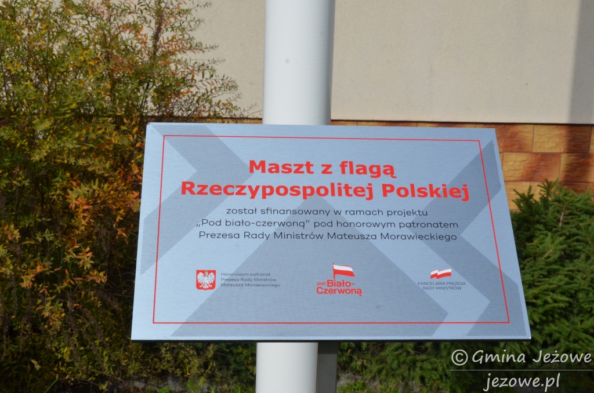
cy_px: 196
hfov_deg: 37.9
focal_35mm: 52
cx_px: 297
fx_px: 864
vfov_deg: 25.6
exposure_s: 1/1000
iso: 1000
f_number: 16
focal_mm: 35
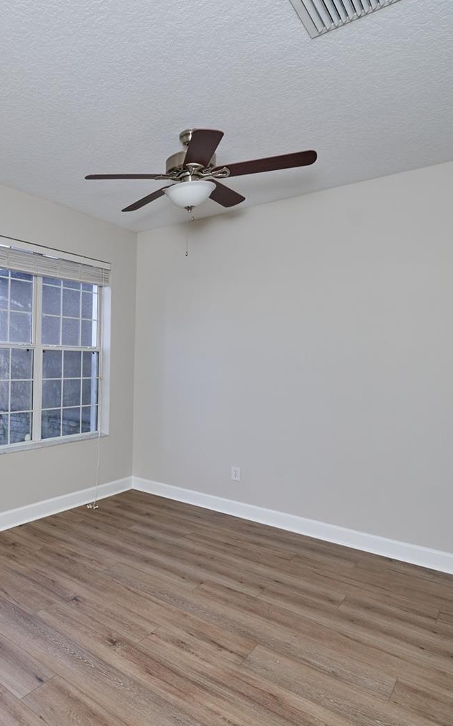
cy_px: 361
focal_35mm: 22
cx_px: 27
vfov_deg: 79.7
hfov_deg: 48.0
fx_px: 435
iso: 400
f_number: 5
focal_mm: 14
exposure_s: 1/200
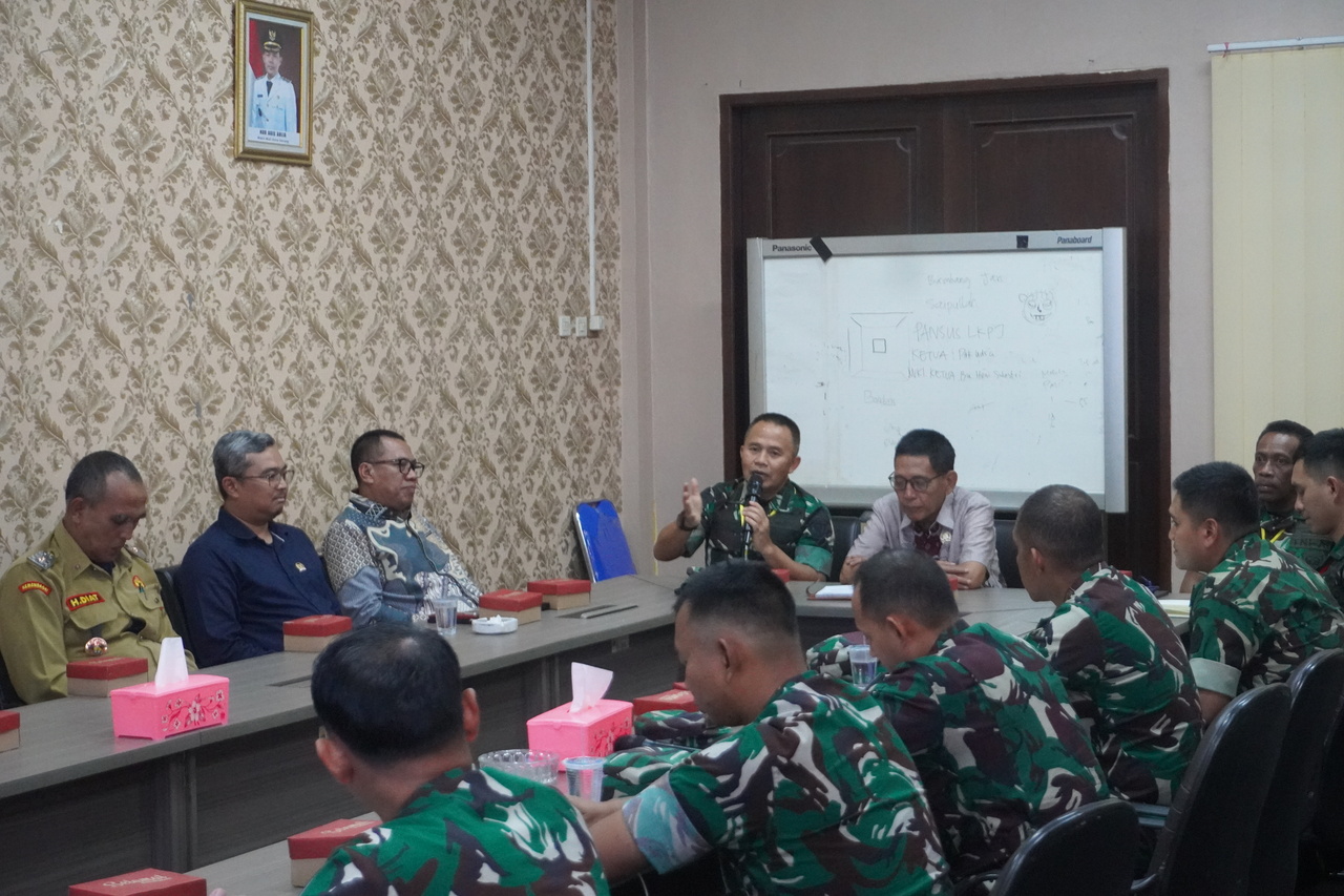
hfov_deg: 31.2
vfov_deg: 21.1
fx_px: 2408
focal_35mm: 64
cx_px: 672
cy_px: 448
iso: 6400
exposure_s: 1/90
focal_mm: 43
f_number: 5.6
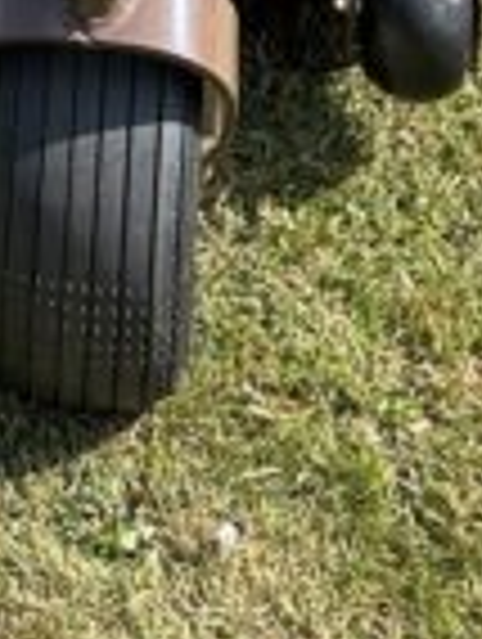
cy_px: -954
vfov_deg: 11.6
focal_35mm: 135
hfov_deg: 10.5
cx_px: -315
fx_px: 2499
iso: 80
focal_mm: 6.86
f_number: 1.78
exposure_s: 1/1664
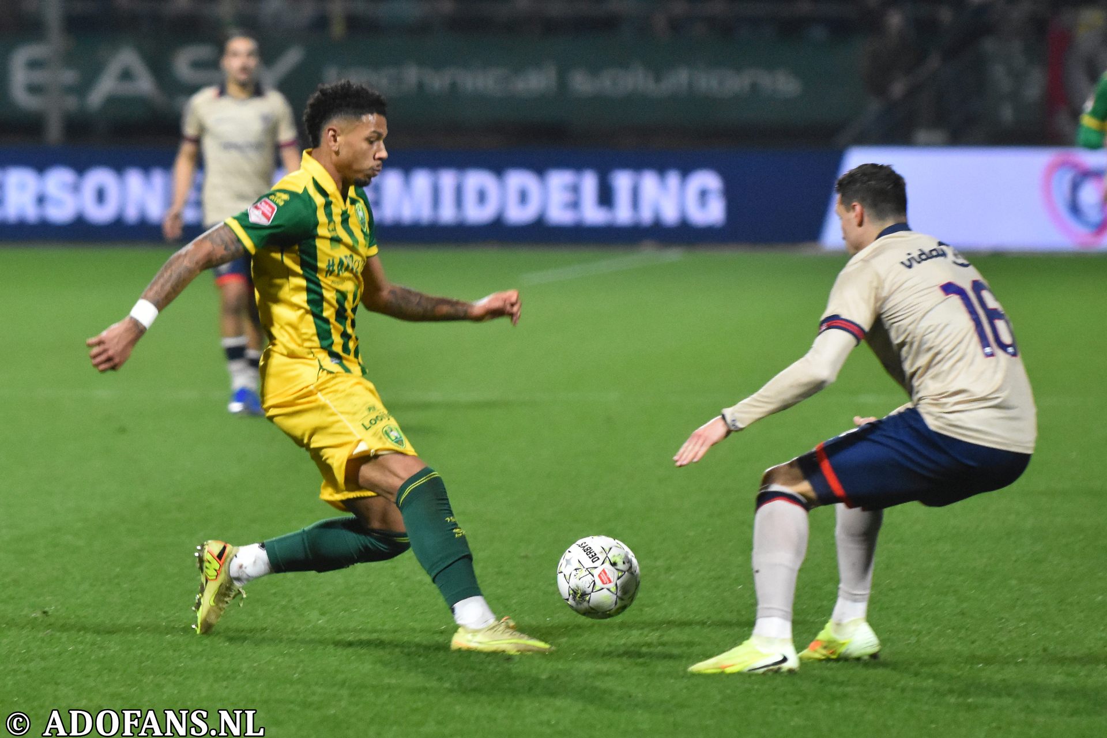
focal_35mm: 262
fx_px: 8071
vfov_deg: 5.2
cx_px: 554
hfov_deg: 7.8
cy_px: 369
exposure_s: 1/640
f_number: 2.8
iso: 4000
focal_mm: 175
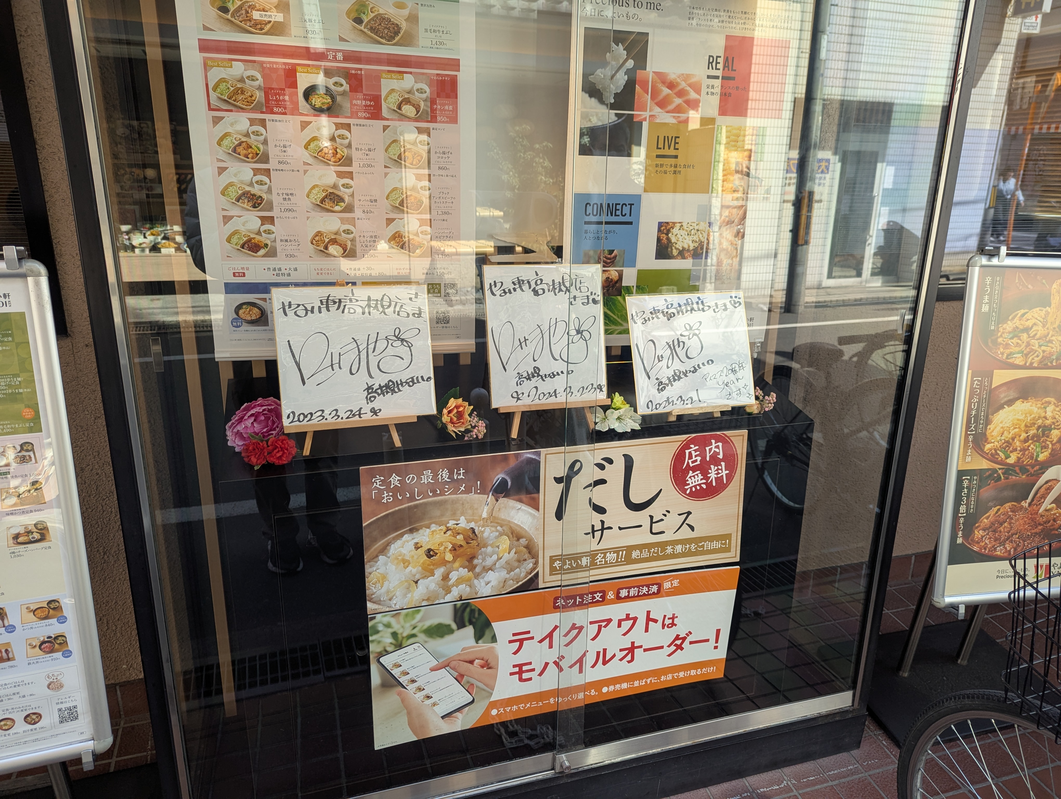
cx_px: 530
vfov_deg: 56.9
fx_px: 737
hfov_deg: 71.5
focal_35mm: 24
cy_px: 400
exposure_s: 1/310
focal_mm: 6.81
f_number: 1.85
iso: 48
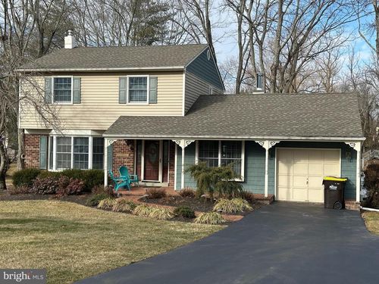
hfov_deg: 39.7
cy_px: 142
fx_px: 526
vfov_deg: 30.3
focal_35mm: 48
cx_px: 190
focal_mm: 6.86
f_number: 1.78
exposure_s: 1/2252
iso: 64
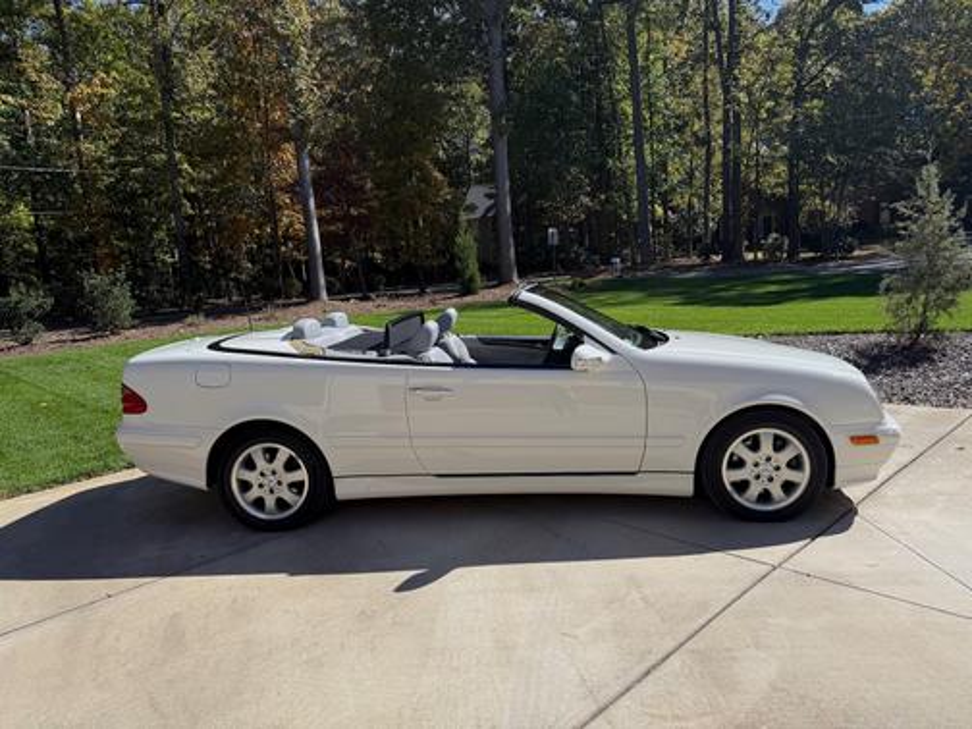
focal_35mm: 24
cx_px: 486
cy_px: 364
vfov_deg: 56.8
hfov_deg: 71.6
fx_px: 674
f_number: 1.78
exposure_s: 1/4673
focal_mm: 6.76
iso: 80
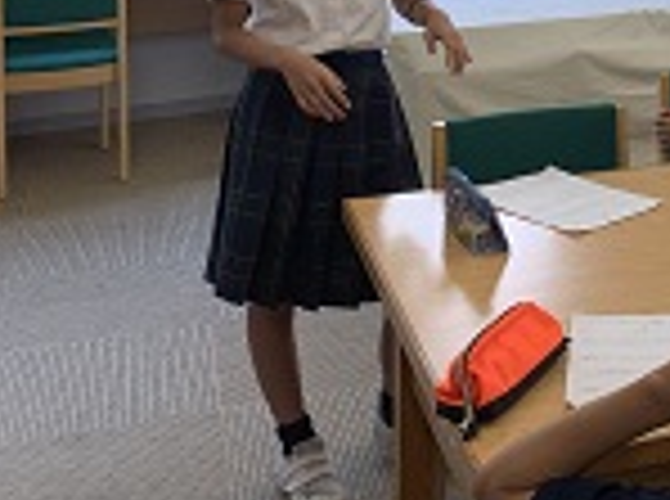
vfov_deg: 19.6
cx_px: 742
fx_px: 1352
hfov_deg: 25.7
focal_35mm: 70
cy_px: -117
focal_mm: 4.25
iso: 32
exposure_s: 1/122
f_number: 1.8
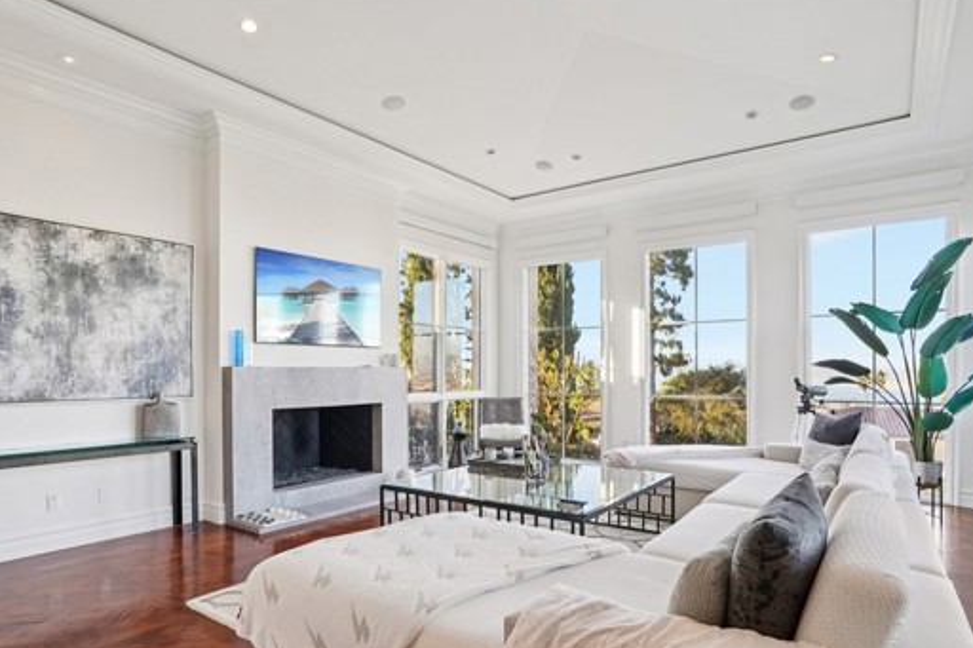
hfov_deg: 84.0
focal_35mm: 20
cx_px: 485
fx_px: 540
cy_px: 391
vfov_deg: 61.3
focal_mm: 16
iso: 400
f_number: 8
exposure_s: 1/50
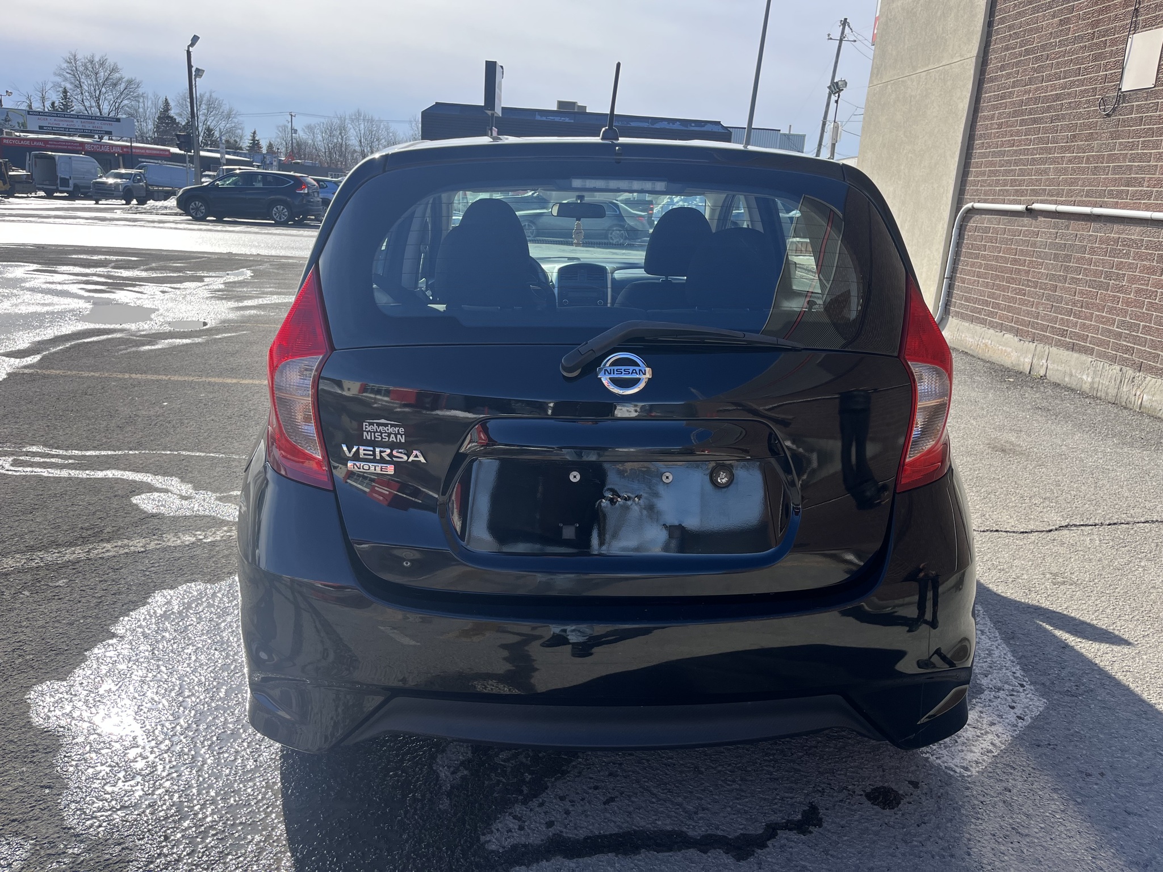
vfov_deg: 53.1
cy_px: 436
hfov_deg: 67.3
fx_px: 874
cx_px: 582
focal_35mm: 26
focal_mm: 5.1
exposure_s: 1/2137
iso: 50
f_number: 1.6
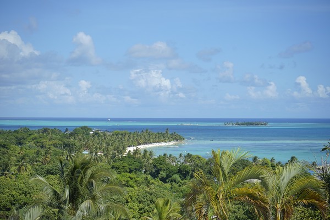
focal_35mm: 70
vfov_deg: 19.5
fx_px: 642
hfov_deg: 28.8
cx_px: 165
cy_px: 110
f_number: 6.3
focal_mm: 70
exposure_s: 1/400
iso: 80
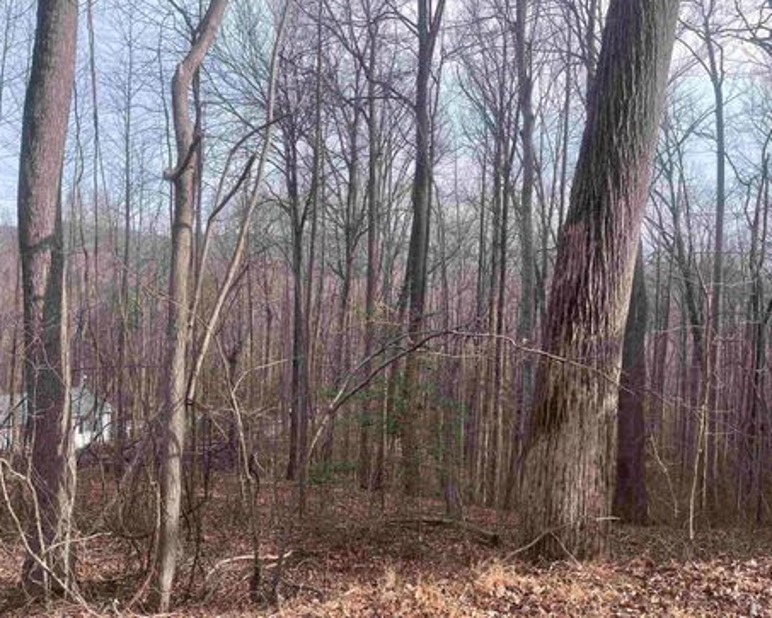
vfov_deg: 51.6
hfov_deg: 62.1
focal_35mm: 28
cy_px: 306
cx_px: 349
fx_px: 640
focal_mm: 5.1
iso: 50
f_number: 1.6
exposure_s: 1/1199
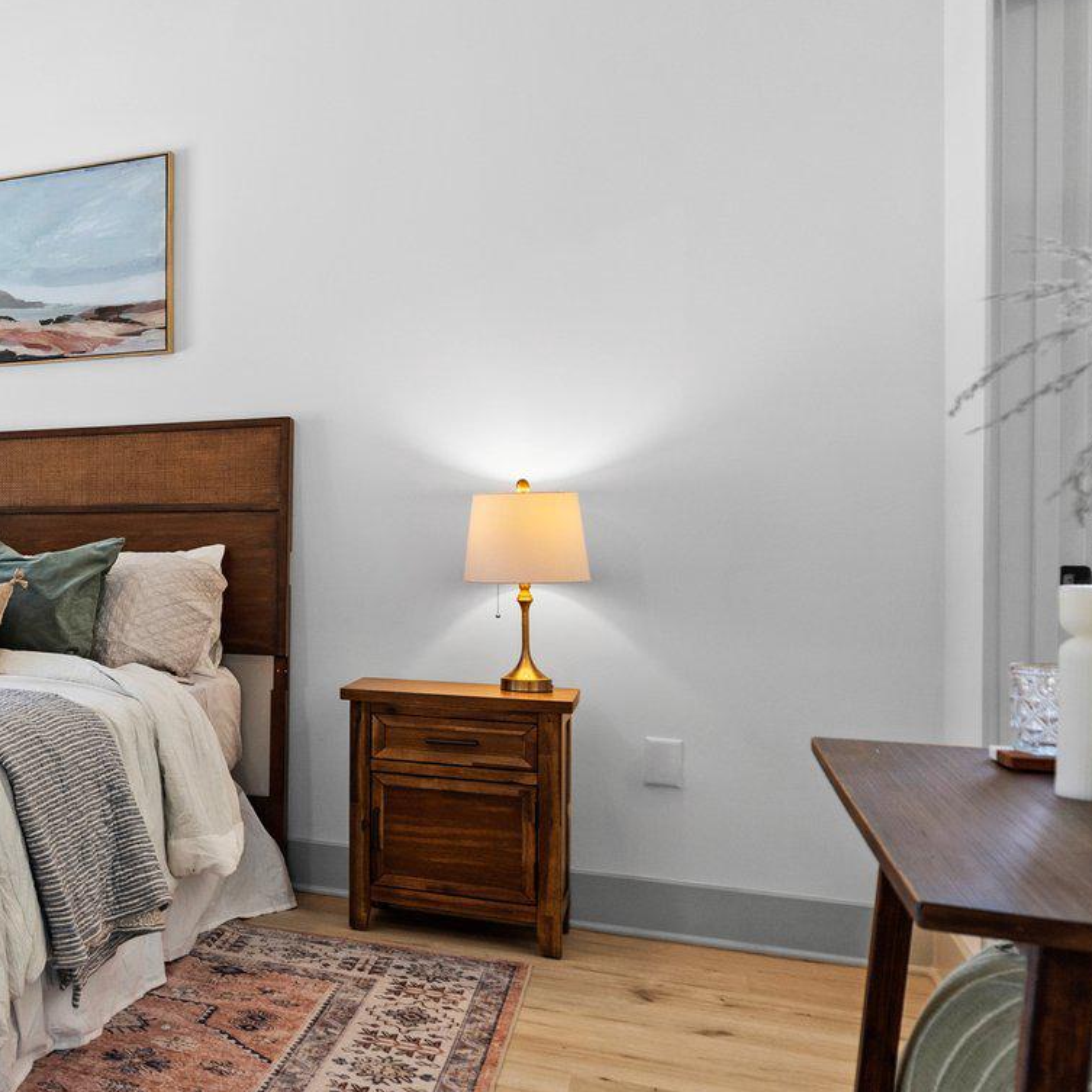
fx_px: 1321
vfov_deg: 44.9
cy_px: 600
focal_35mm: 37
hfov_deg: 33.6
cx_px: -303
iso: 500
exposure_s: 1/13
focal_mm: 16
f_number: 8
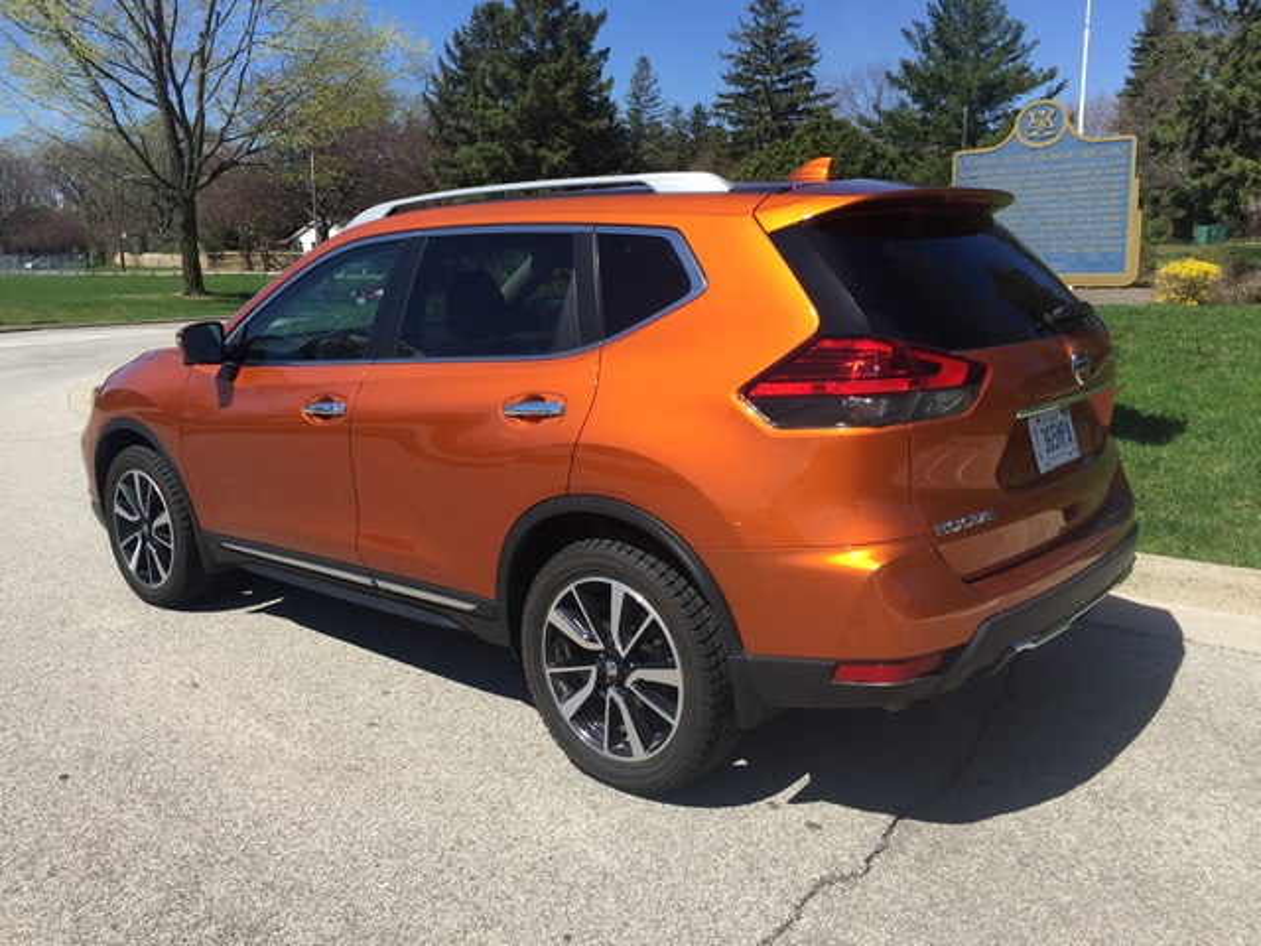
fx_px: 1056
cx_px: 630
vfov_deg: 48.2
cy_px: 473
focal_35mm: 29
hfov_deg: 61.7
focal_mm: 4.15
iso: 32
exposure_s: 1/1799
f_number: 2.2
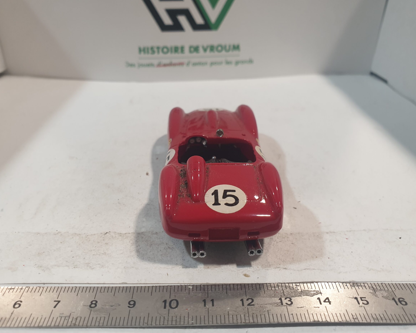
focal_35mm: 28
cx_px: 205
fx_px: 345
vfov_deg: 51.5
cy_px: 166
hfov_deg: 62.2
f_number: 2.4
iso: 125
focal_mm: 4.3
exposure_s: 1/50
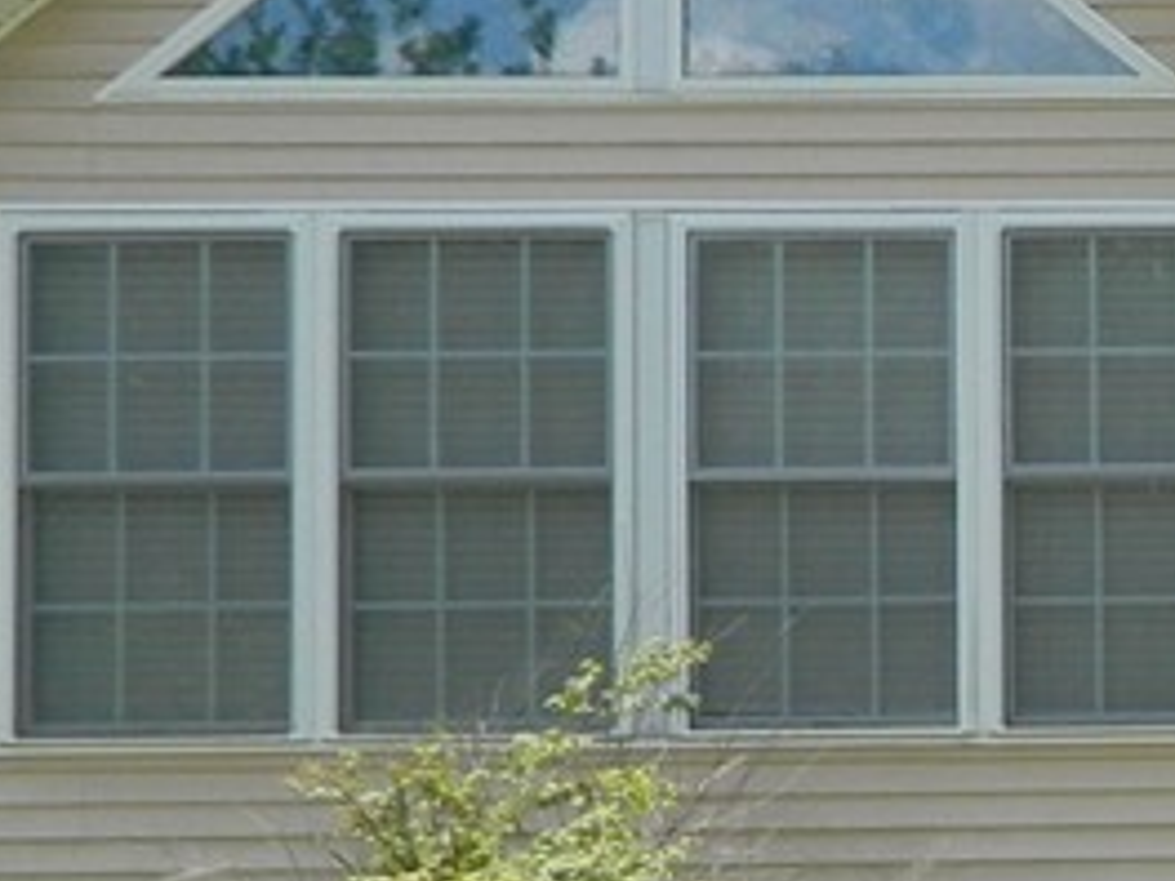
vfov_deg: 15.1
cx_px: 2172
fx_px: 3293
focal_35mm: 97
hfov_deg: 16.6
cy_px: 814
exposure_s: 1/640
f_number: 3.1
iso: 110
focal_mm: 4.5
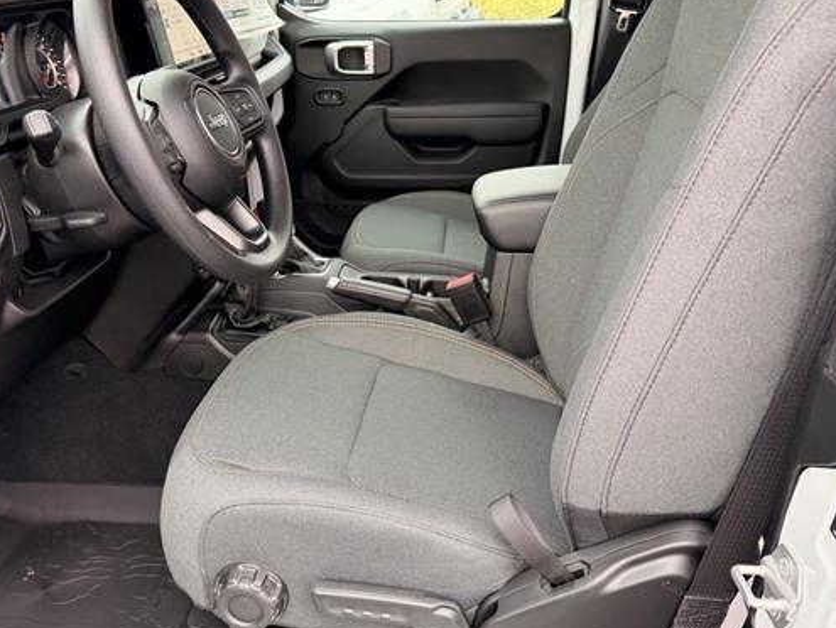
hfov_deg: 58.3
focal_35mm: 31
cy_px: 341
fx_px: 749
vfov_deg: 45.4
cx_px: 390
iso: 200
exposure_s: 1/177
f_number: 1.78
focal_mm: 6.76
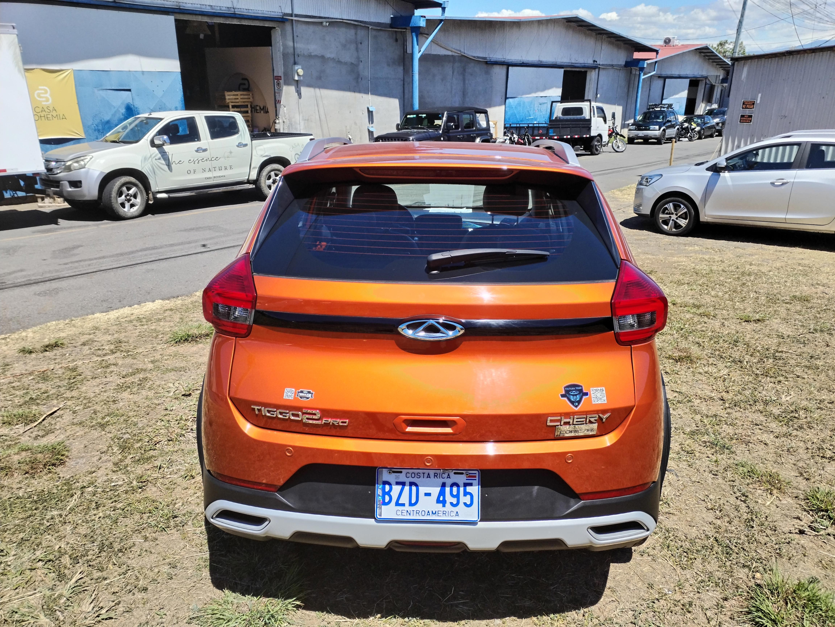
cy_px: 314
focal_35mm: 29
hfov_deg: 61.7
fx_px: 700
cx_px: 418
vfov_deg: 48.2
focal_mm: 4.75
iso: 100
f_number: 1.8
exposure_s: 1/1073
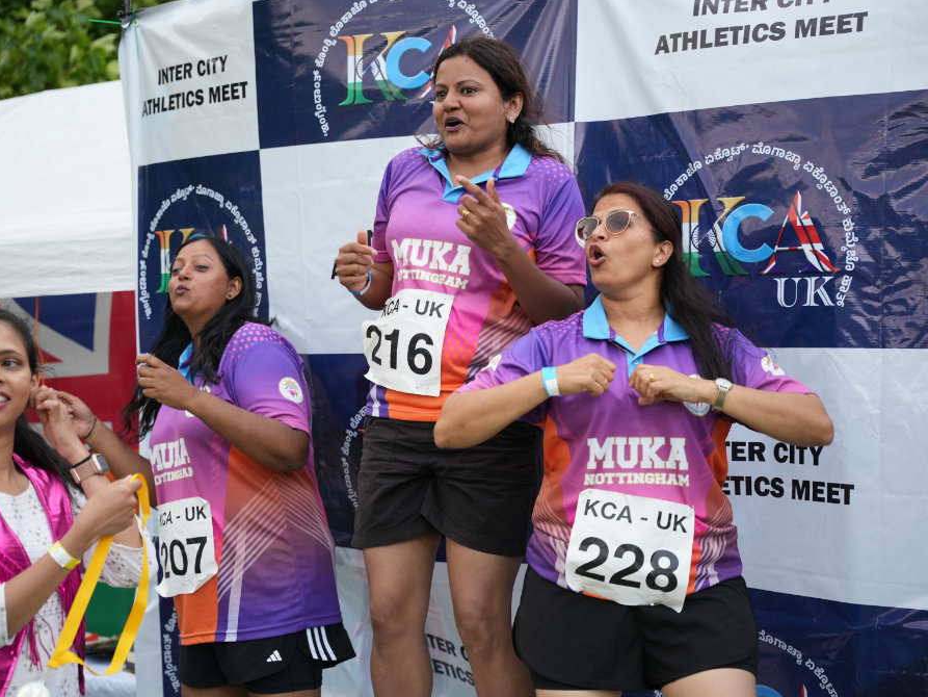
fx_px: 1486
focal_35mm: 55
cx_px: 461
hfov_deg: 34.7
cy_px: 352
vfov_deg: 26.4
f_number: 2.8
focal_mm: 50.4
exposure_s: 1/400
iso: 250
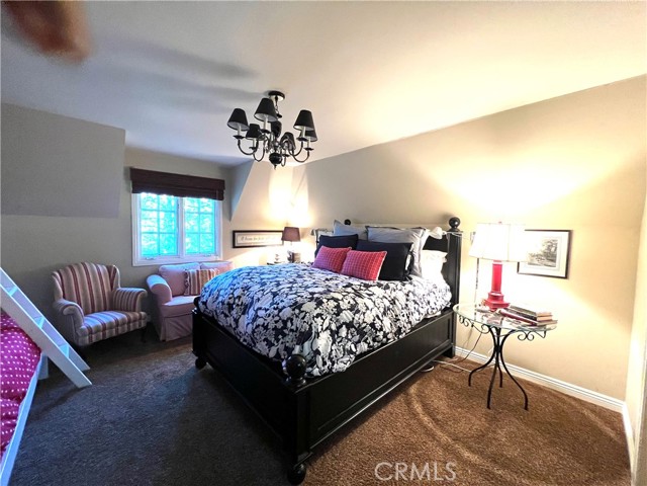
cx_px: 324
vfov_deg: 89.9
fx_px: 243
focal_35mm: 13
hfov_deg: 106.2
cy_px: 243
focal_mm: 1.57
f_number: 1.8
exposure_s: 1/60
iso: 400
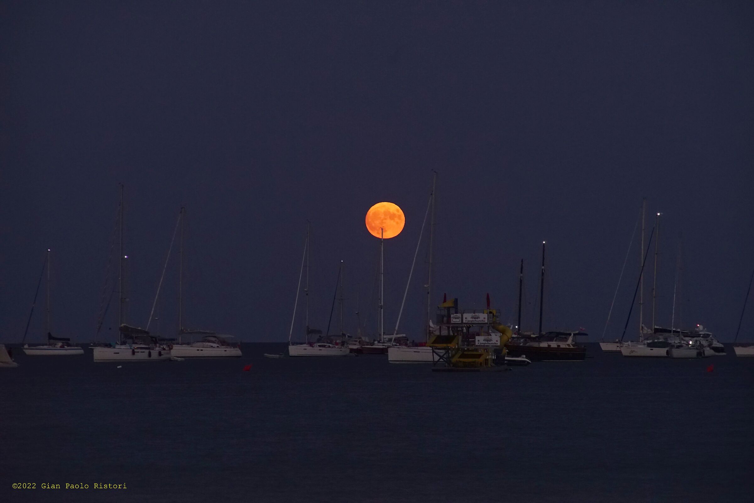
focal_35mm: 200
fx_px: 4189
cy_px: 252
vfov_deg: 6.9
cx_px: 377
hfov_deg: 10.3
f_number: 8
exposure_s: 1/60
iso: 6400
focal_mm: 200
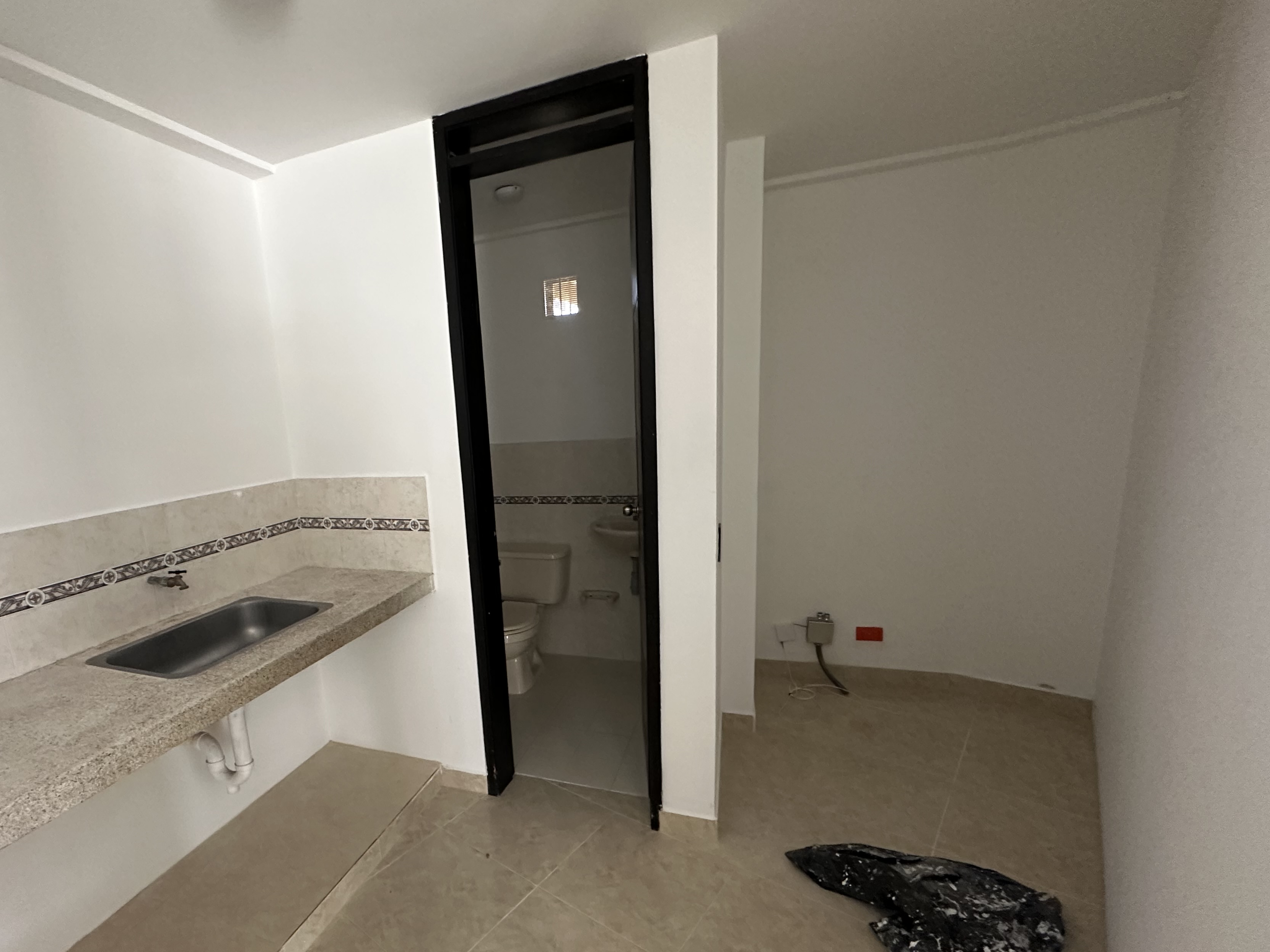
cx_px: 501
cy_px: 540
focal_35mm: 17
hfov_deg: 89.7
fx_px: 624
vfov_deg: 74.4
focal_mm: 2.22
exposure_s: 1/60
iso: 500
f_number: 2.2
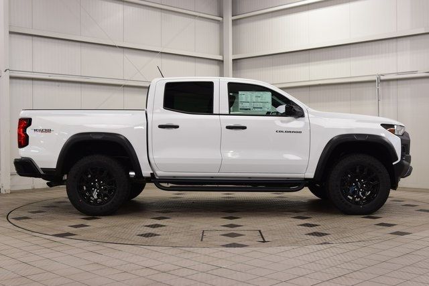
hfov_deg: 41.1
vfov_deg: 28.1
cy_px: 143
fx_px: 572
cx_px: 214
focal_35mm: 48
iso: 400
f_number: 7.1
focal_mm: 32
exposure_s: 1/30
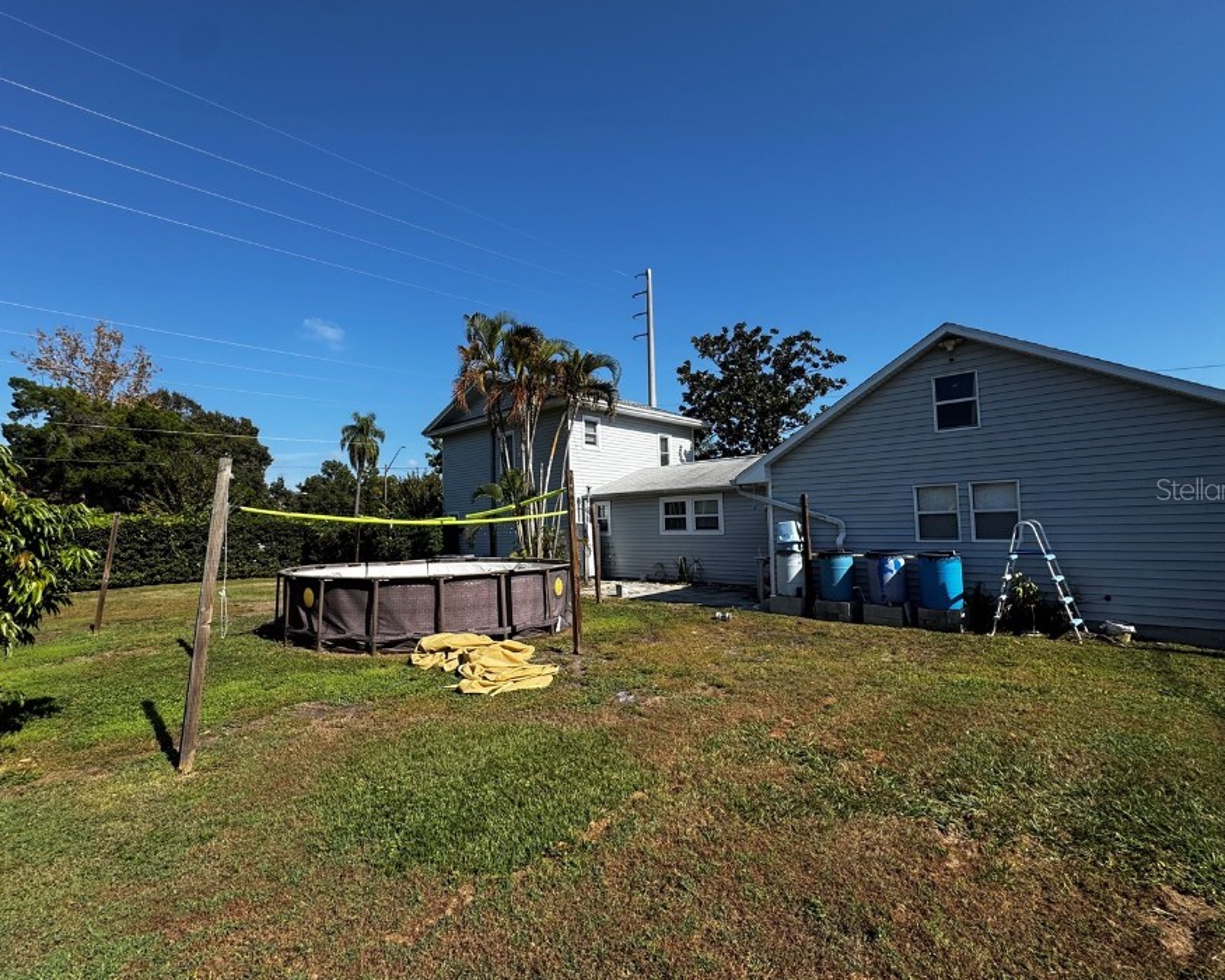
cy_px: 489
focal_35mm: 16
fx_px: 580
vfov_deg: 80.4
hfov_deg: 93.0
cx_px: 571
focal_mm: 2.22
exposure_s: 1/1709
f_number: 2.2
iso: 40
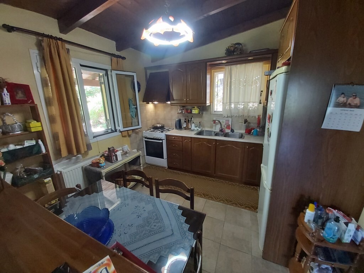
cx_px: 182
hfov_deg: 110.5
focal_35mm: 12
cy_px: 136
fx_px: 126
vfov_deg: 94.5
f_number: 2.2
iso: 200
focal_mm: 1.42
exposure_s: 1/33
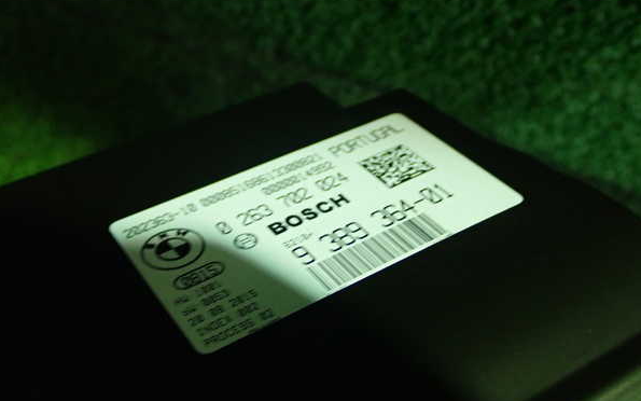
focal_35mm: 47
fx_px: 821
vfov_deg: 27.4
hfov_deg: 42.6
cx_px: 320
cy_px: 200
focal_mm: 7.84
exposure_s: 1/20
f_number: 2.9
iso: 800
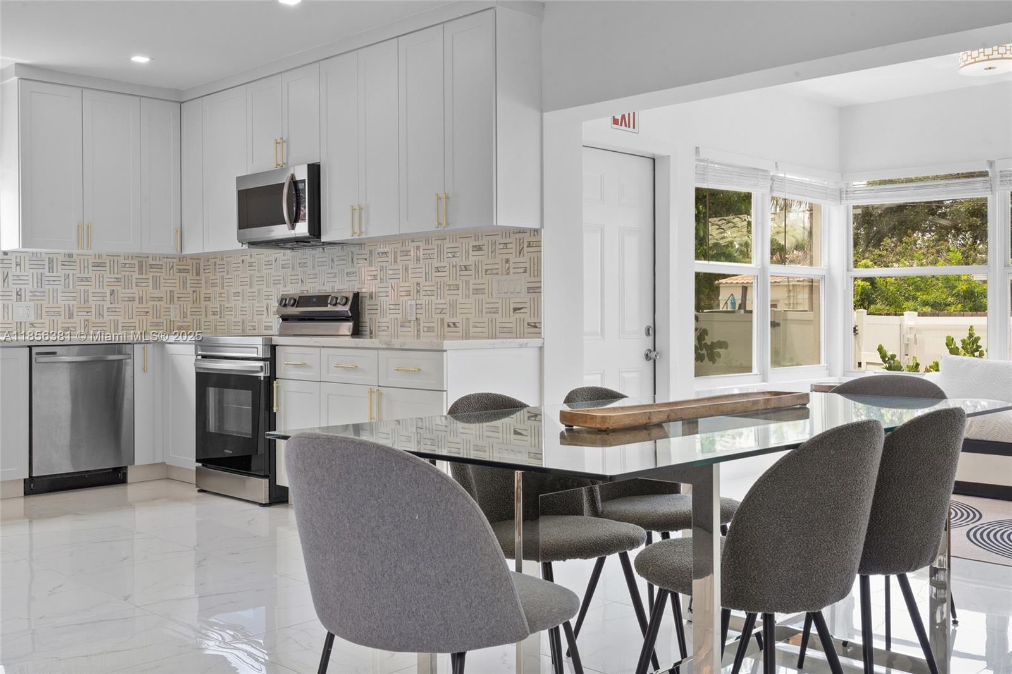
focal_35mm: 35
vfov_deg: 37.8
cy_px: 337
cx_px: 506
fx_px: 984
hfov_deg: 54.4
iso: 250
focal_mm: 35
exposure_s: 1/5
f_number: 14
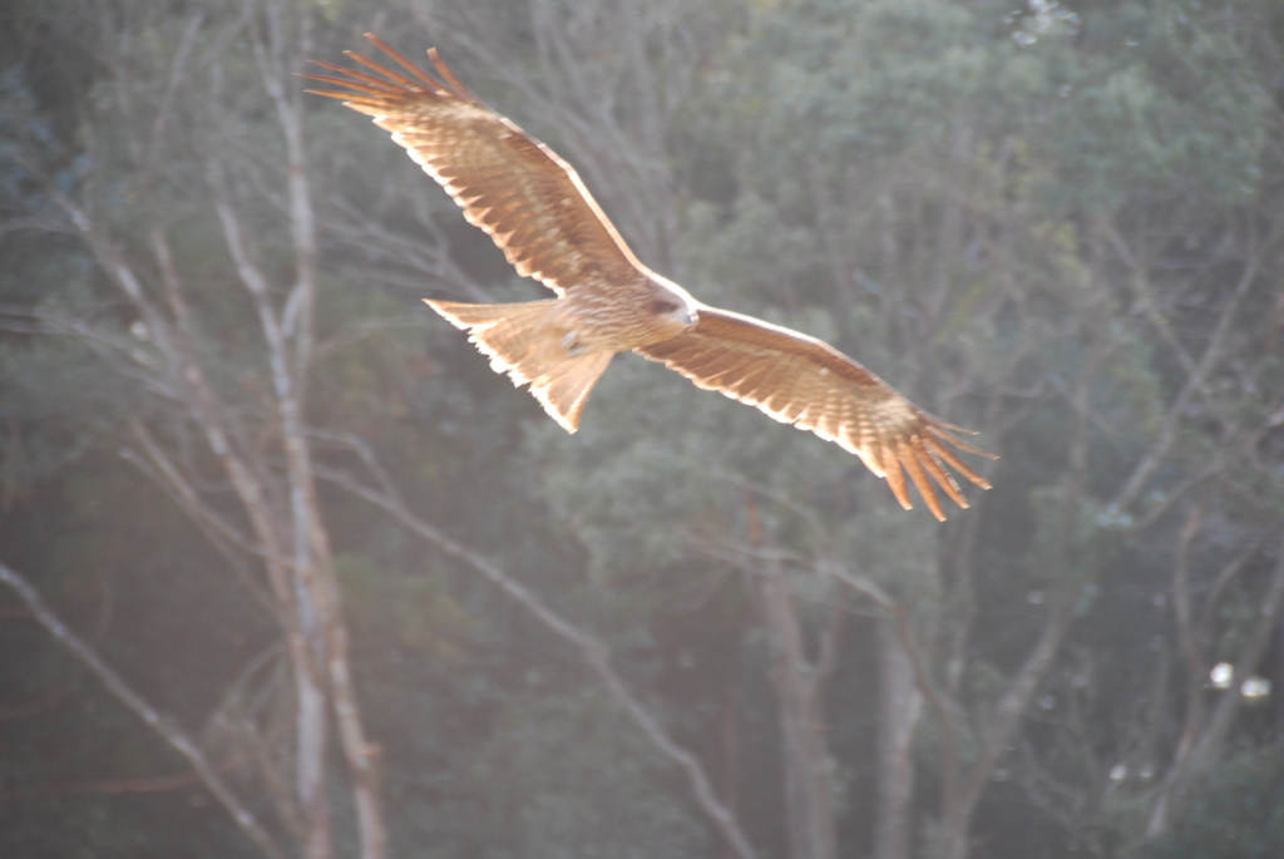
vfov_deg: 4.6
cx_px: 642
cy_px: 430
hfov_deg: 6.9
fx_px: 10710
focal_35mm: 300
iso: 400
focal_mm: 200
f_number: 5.6
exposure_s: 1/125
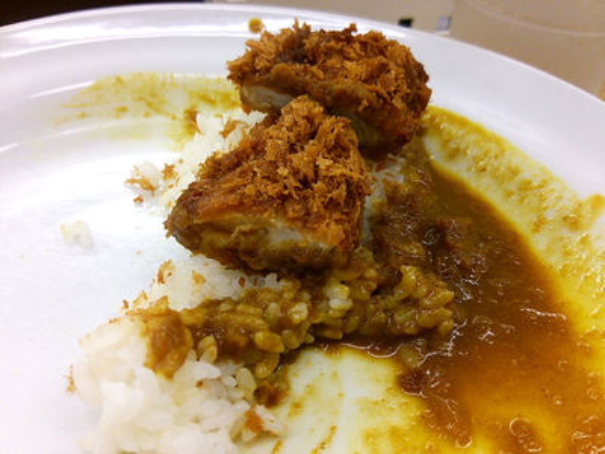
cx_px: 302
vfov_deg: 46.8
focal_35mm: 30
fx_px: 524
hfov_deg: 60.0
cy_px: 227
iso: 64
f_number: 1.94
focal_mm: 4.06
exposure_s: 1/59
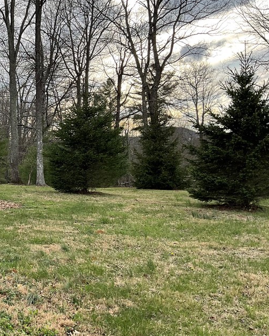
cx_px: 5
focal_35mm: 46
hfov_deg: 30.6
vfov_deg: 40.3
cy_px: 163
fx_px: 458
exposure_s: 1/432
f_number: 1.8
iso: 16
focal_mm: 3
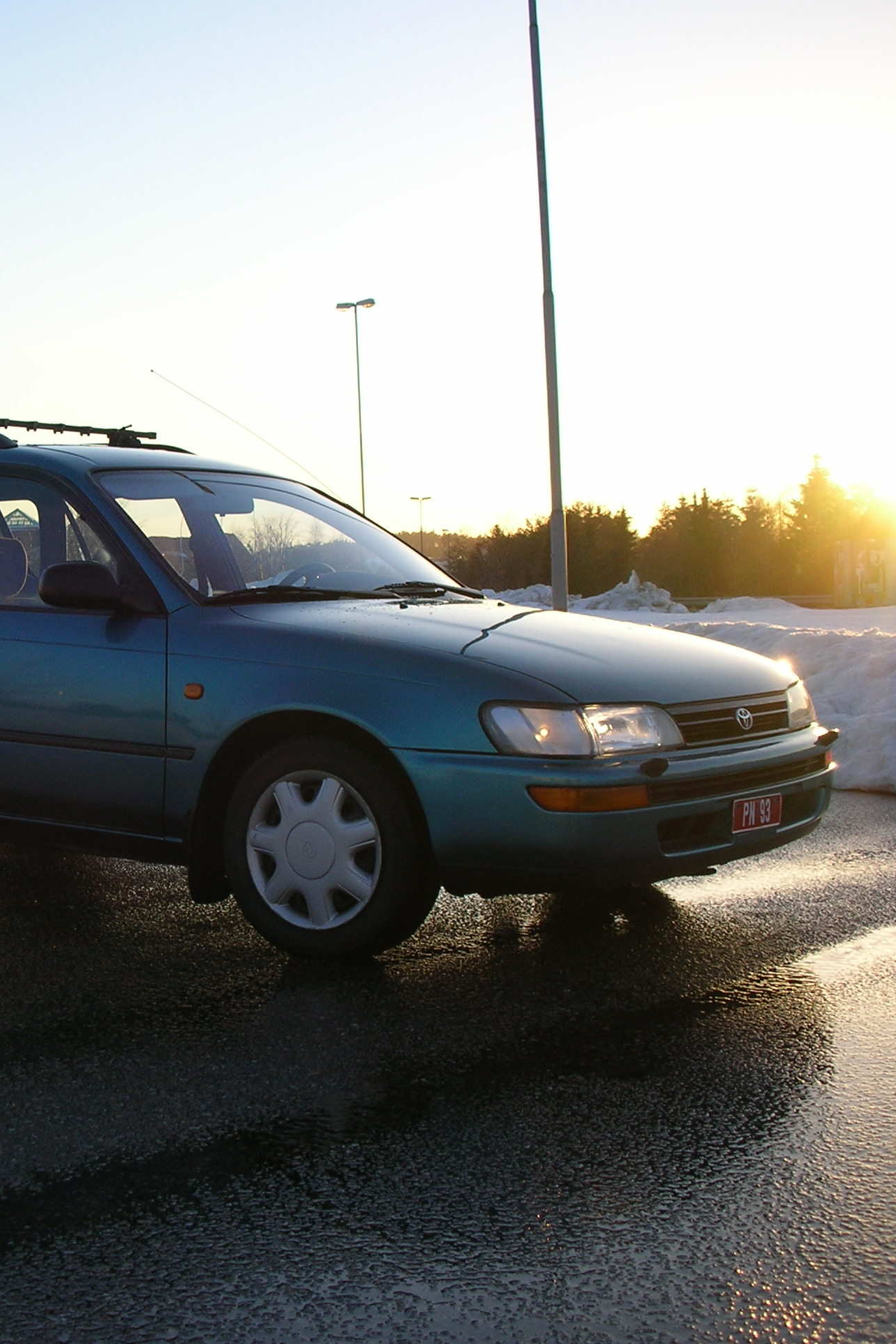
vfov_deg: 40.3
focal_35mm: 49
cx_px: 167
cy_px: 667
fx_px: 1829
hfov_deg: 26.9
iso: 50
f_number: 3
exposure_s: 1/220
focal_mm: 5.8
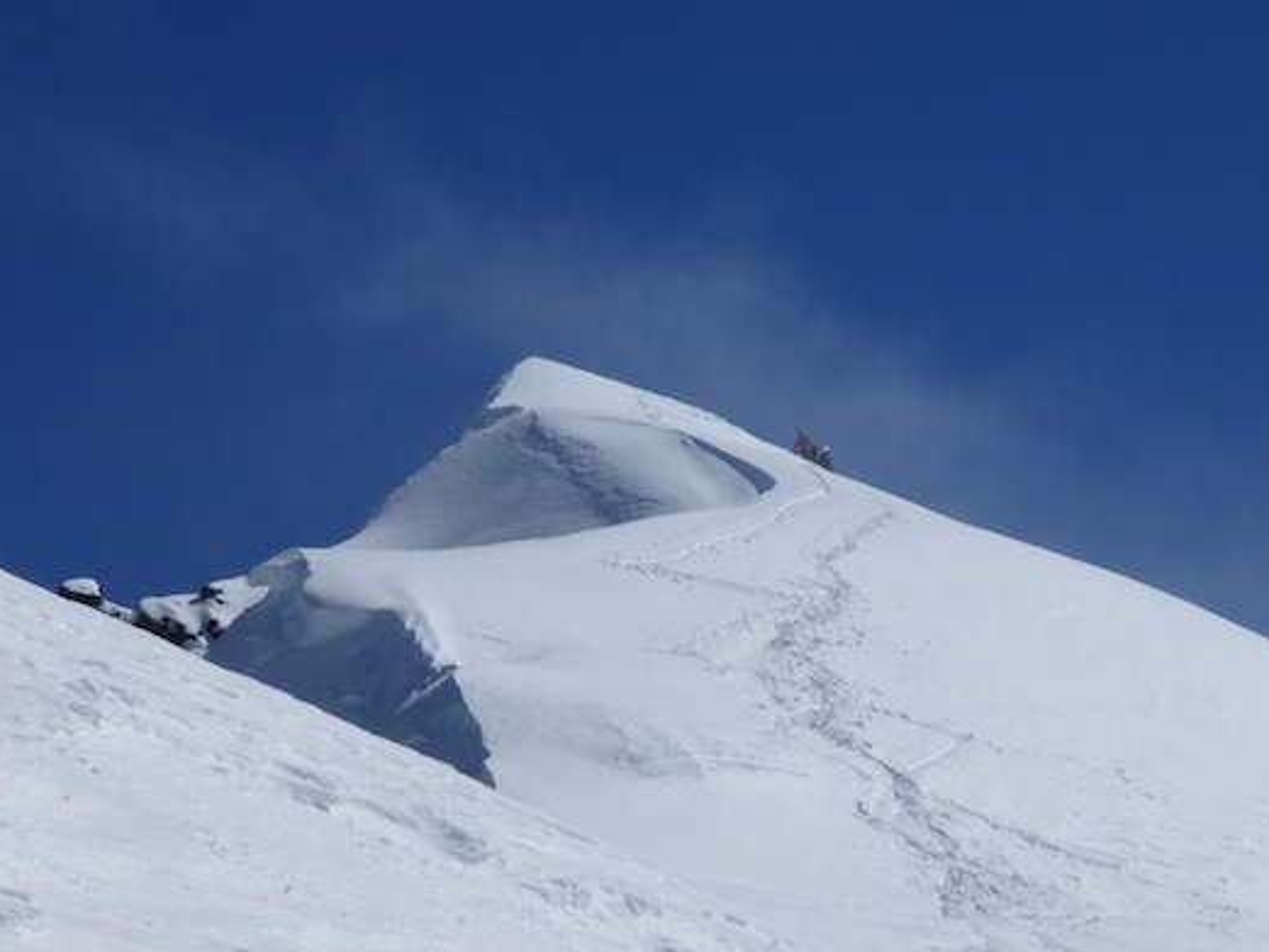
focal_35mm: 198
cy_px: 494
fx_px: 7260
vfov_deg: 7.5
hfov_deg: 10.0
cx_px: 833
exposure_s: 1/2000
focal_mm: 23.1
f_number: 6.3
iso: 100
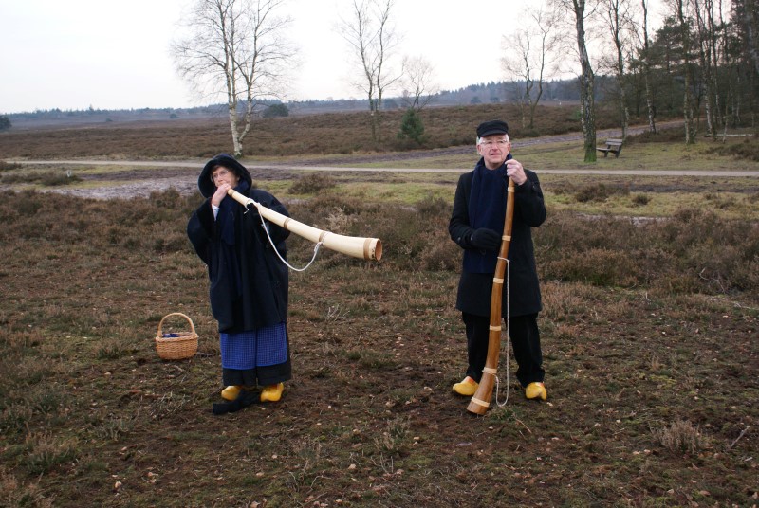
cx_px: 380
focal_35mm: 36
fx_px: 760
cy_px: 254
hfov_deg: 53.1
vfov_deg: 37.0
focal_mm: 24
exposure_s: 1/40
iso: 200
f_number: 4.5
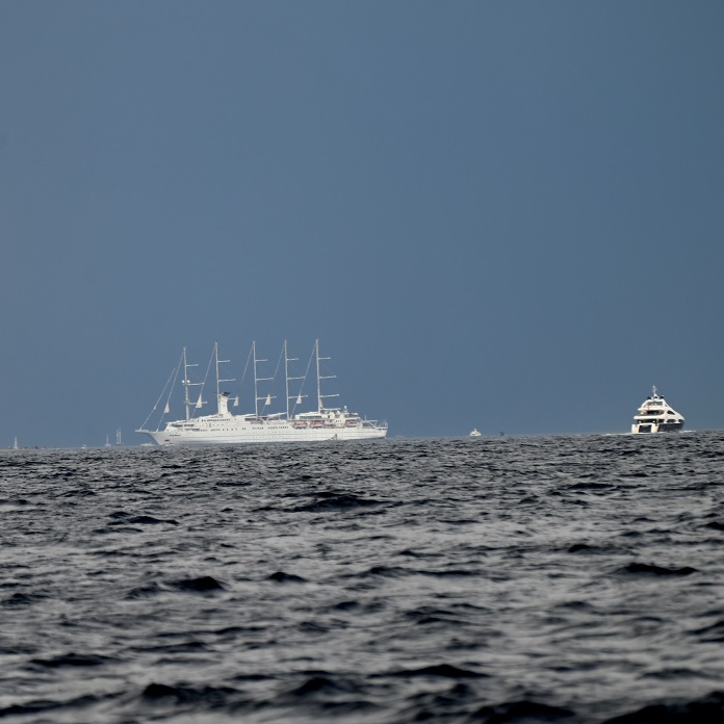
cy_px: 320
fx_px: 11264
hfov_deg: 3.7
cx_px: 200
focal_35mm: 476
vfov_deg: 3.7
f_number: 5.6
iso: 125
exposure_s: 1/1000
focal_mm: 300
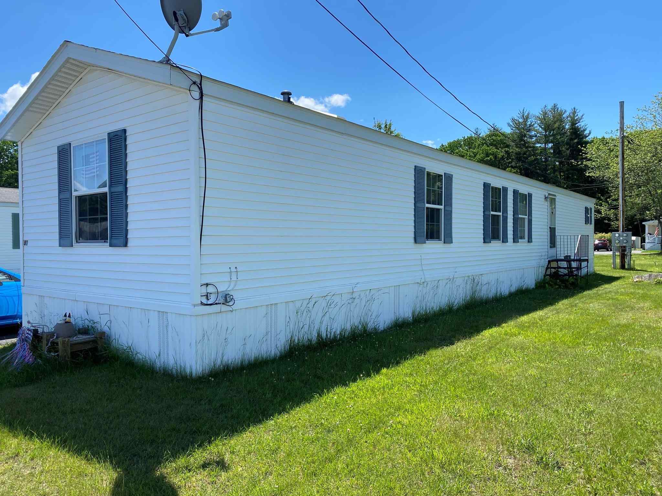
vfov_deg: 53.1
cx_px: 331
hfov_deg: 67.3
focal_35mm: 26
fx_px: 497
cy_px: 248
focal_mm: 4.25
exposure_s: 1/2066
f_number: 1.8
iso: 32
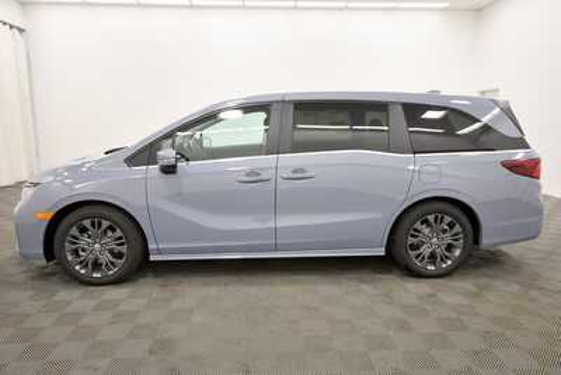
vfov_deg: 53.2
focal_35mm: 24
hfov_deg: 73.7
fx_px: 374
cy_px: 188
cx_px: 280
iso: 1000
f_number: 5
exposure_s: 1/125
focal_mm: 16
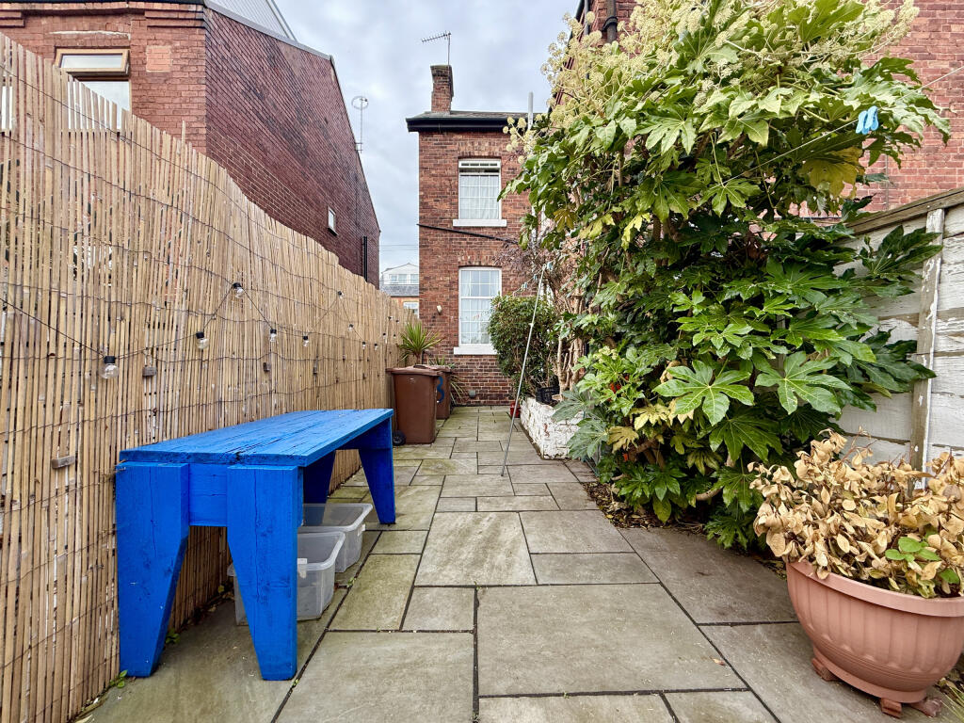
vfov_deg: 85.7
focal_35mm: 14
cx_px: 482
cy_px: 362
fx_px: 390
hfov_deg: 102.1
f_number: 2.2
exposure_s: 1/142
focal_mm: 2.22
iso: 64
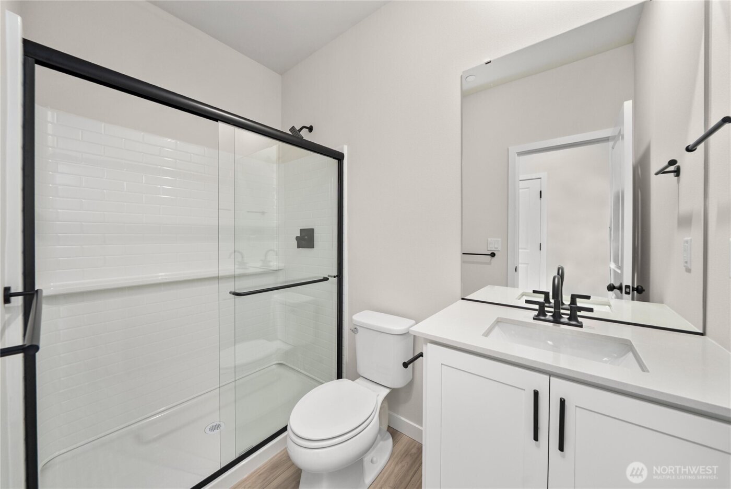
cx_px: 366
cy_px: 244
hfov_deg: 112.6
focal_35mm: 12
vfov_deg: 90.1
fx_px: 244
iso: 1000
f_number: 7.1
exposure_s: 1/3
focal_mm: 12
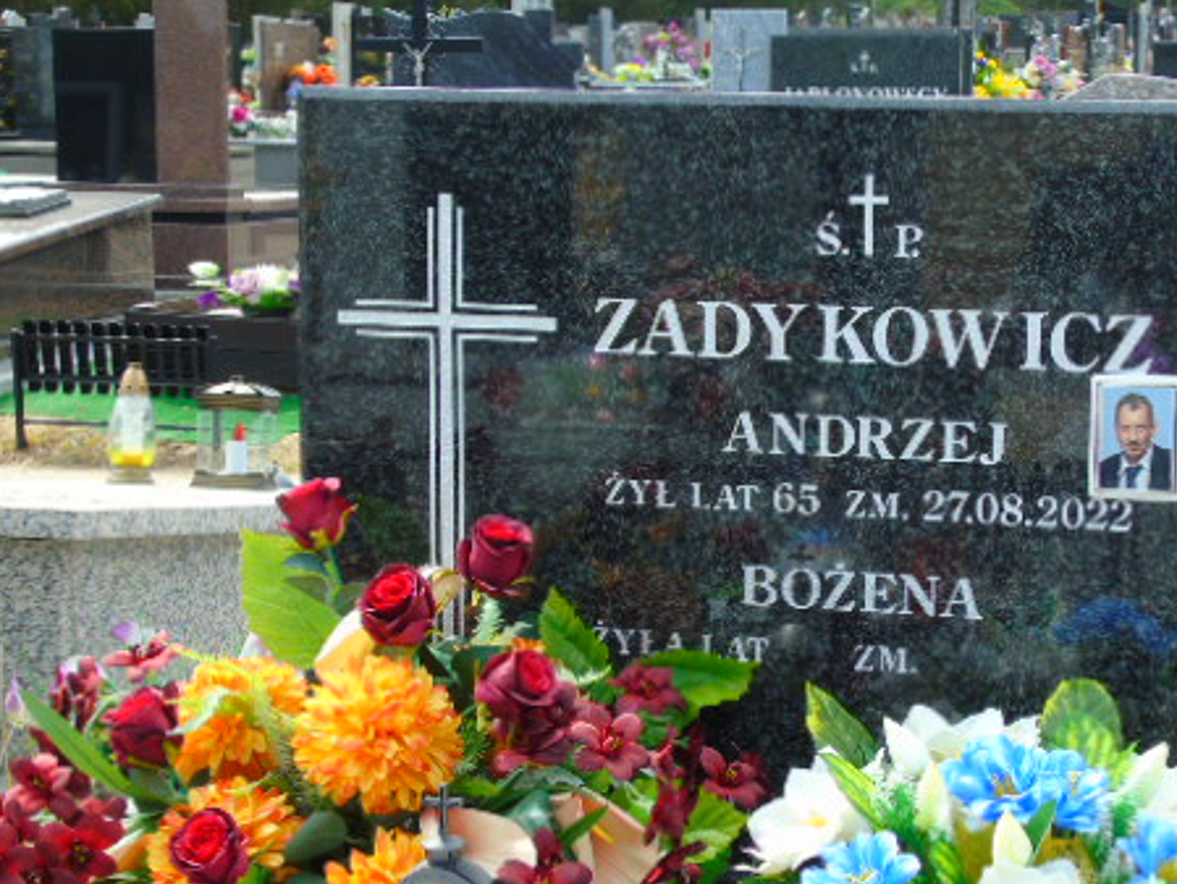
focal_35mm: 77
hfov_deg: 25.3
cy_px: 616
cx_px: 742
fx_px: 2619
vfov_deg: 19.1
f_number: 4.3
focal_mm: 9.6
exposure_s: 1/250
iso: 80
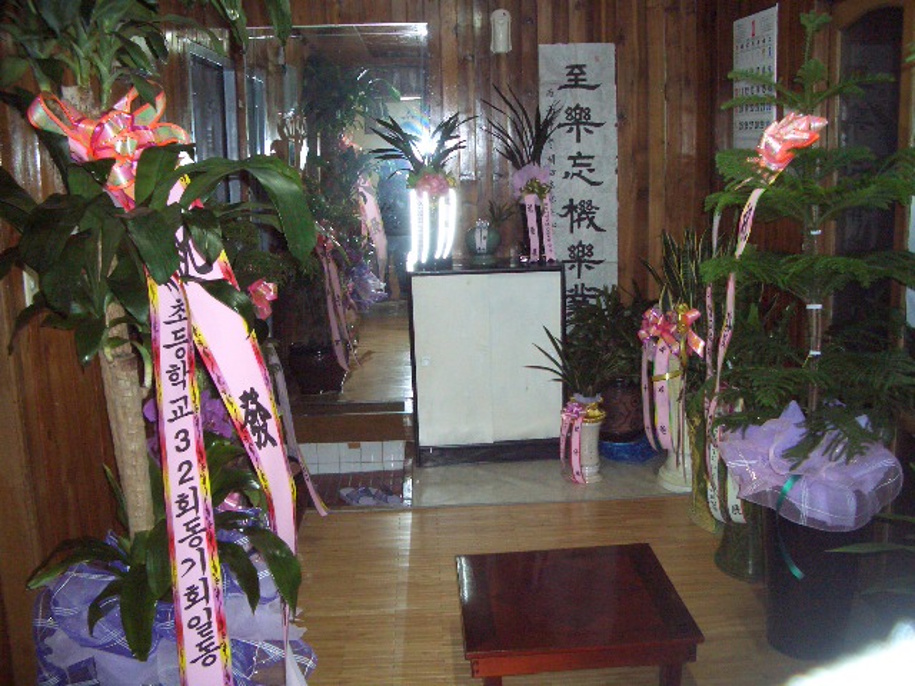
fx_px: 925
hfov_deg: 52.6
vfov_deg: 40.7
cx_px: 458
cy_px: 343
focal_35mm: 35
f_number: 2.6
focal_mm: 5.8
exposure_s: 1/60
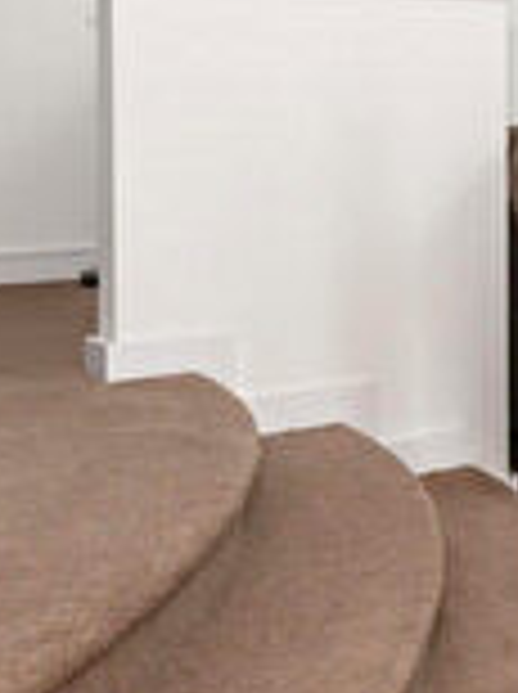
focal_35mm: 70
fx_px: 1401
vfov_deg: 27.1
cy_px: 108
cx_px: 1144
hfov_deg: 15.2
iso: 400
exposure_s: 1/160
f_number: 8
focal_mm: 16
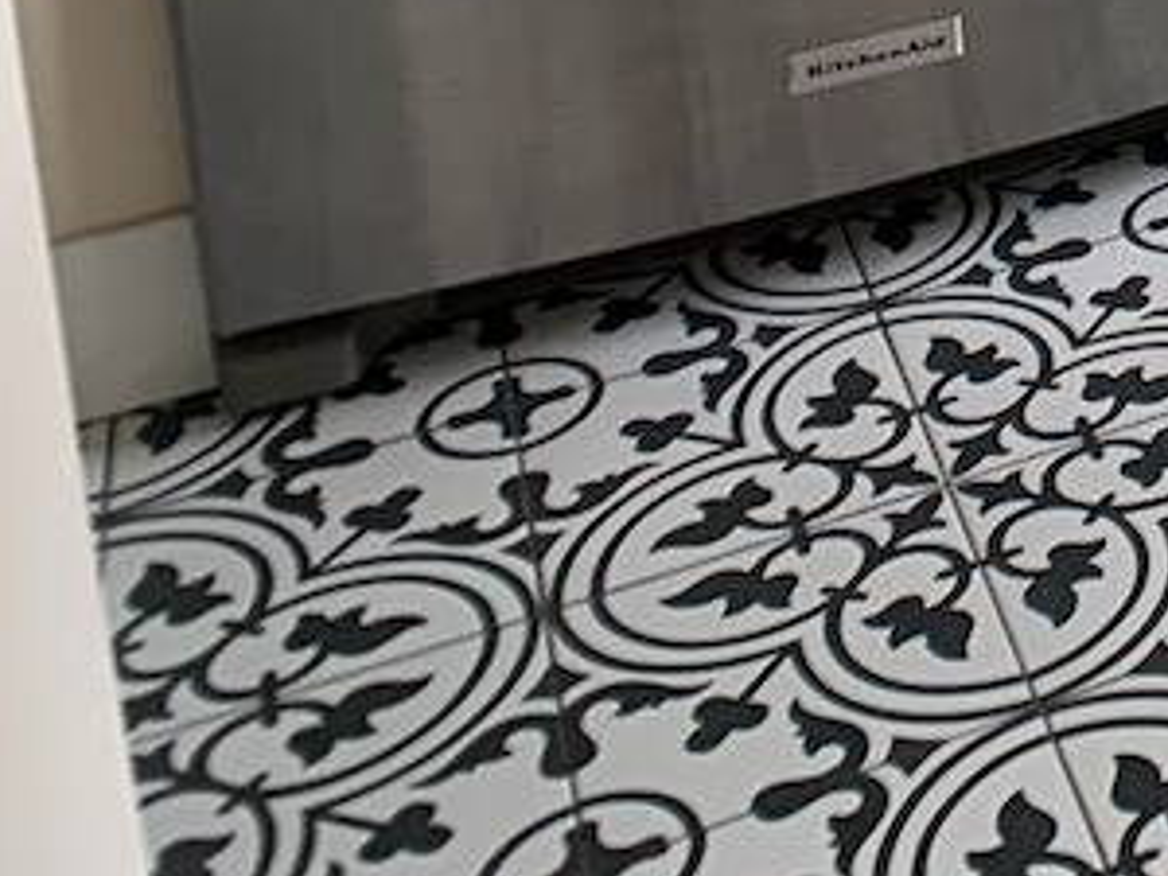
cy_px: -927
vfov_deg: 11.8
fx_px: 3745
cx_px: 2172
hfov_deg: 15.1
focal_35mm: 111
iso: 50
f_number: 1.8
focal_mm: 4.25
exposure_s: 1/121
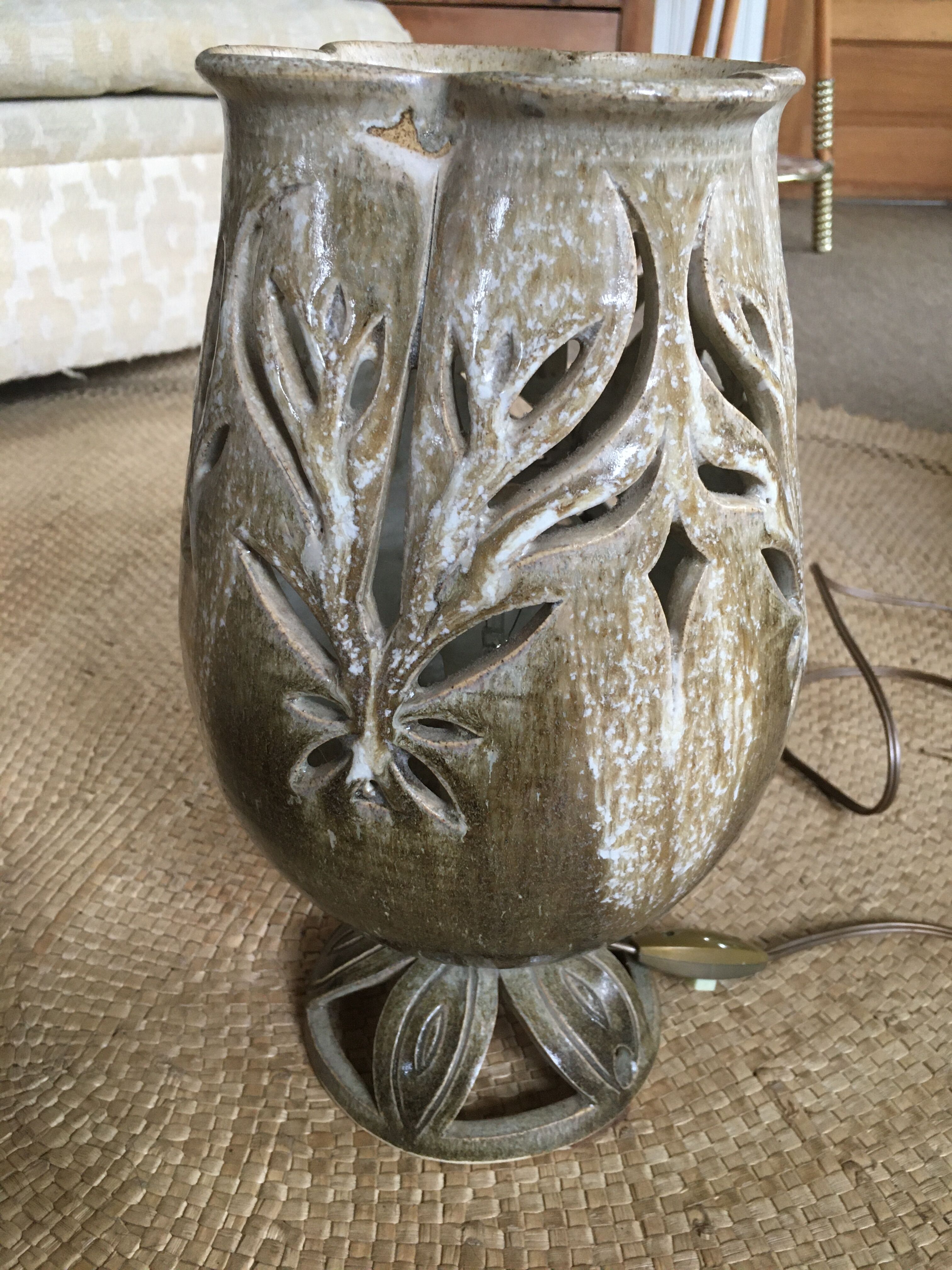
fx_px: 1063
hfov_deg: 48.2
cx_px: 476
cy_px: 635
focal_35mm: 29
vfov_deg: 61.7
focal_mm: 4.15
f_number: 2.2
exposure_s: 1/33
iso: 160
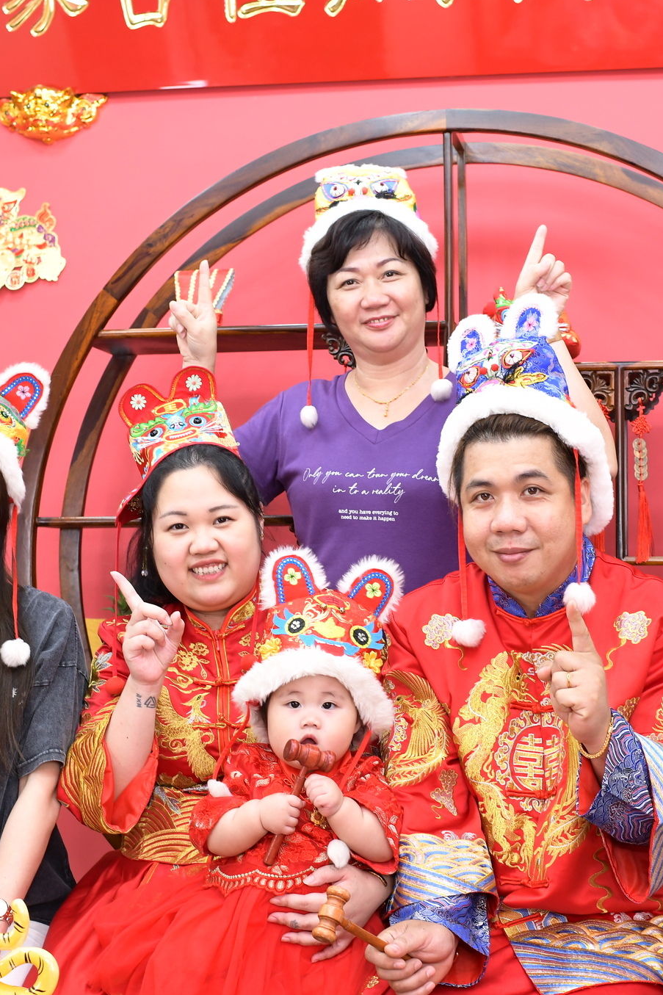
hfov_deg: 21.9
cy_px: 527
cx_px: 388
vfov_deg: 32.4
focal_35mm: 62
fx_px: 1713
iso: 800
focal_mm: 35
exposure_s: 1/200
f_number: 4.5
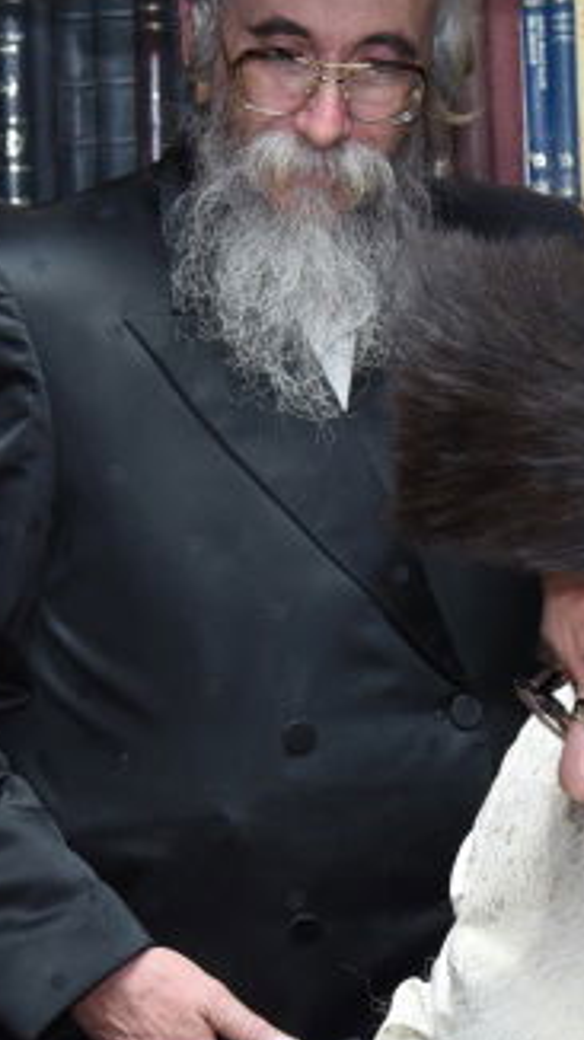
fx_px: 4356
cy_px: 844
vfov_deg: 13.5
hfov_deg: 7.7
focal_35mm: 158
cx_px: 204
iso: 1250
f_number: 4.5
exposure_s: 1/100
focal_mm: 48
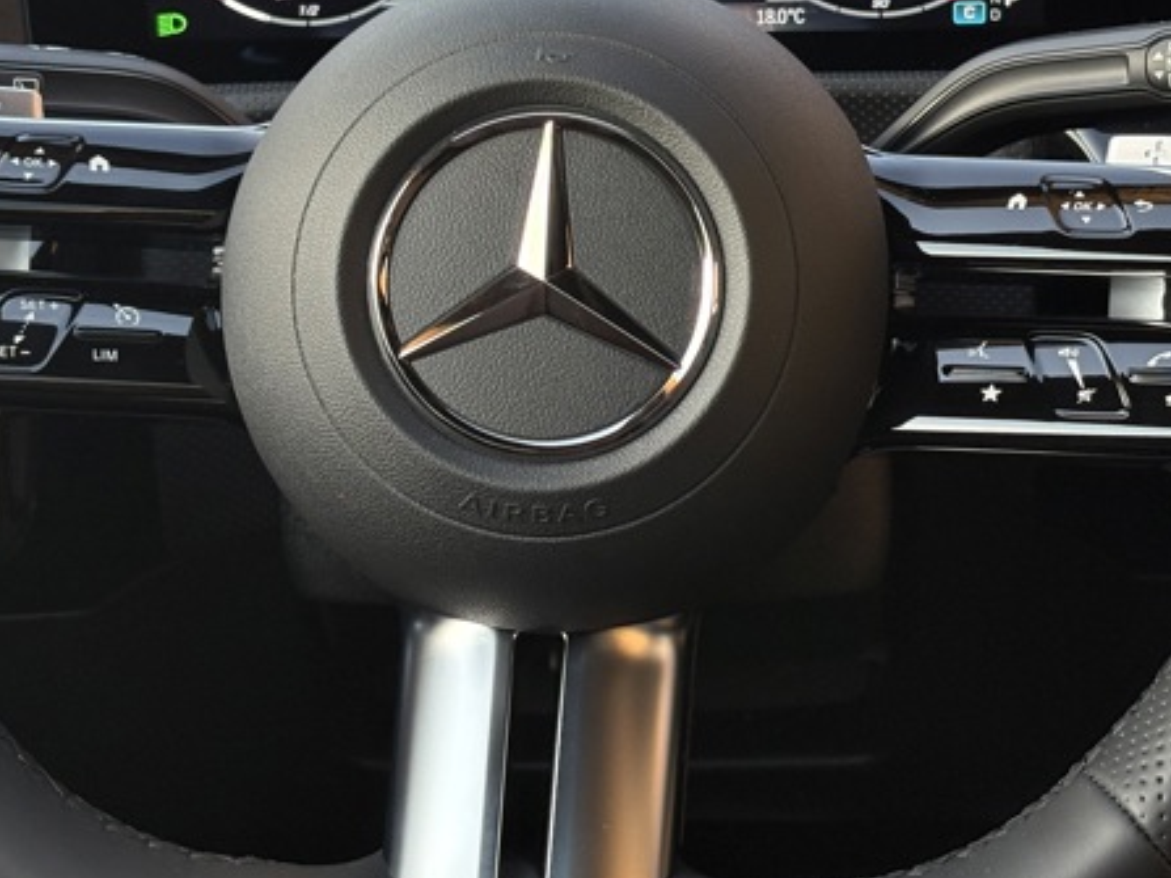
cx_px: 644
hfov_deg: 21.1
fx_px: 3145
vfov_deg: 15.8
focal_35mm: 93
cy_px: 215
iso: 100
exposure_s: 1/40
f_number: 1.6
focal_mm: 5.96
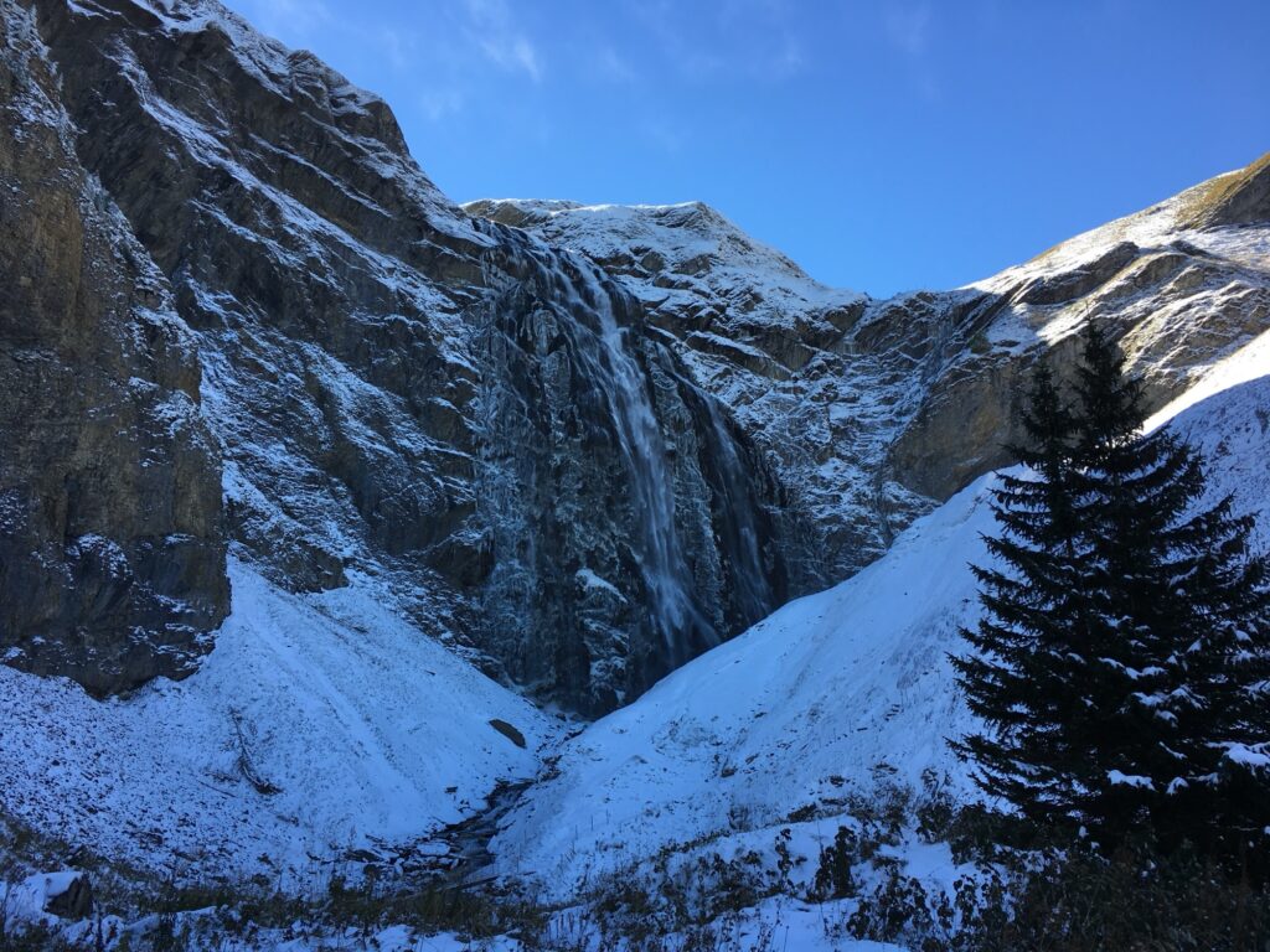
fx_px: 1064
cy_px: 476
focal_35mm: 29
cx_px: 635
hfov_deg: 61.7
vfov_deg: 48.2
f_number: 2.2
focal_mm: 4.15
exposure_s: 1/596
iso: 25
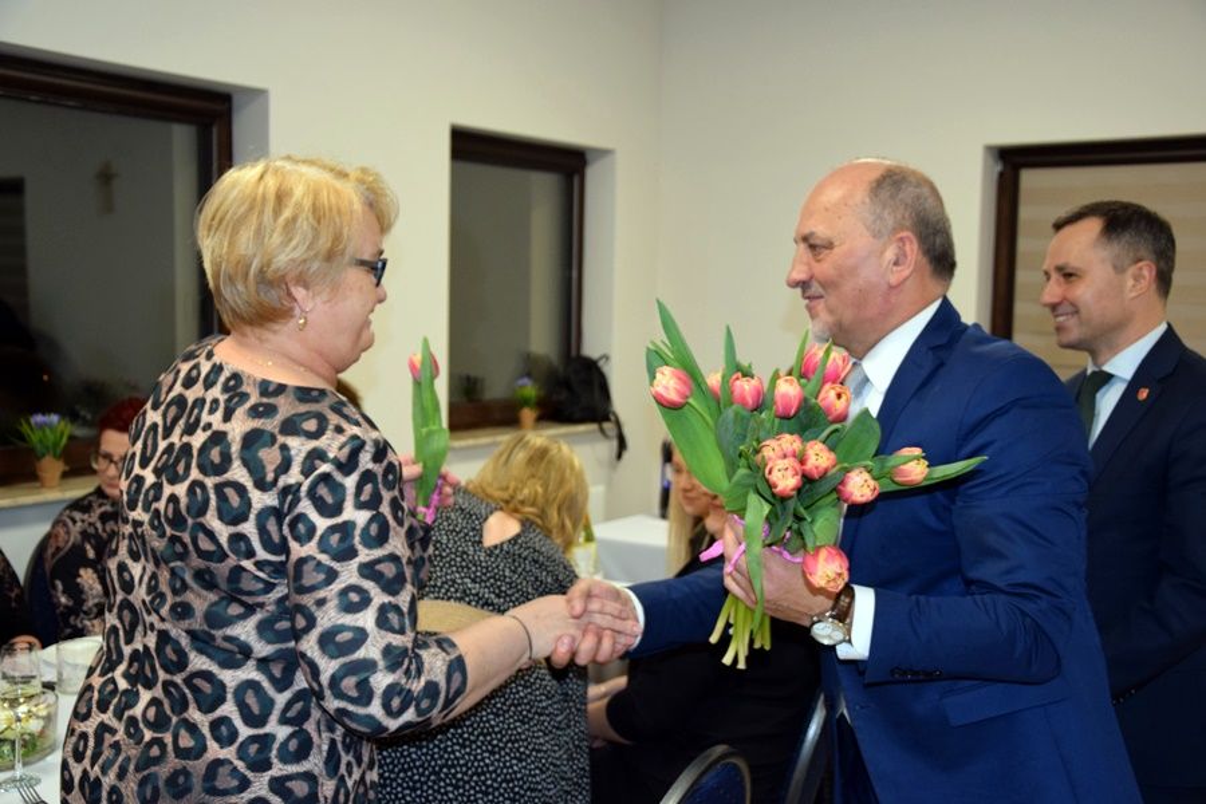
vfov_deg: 29.9
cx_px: 603
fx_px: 1507
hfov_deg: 43.6
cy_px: 402
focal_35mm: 45
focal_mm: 30
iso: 800
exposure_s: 1/80
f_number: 4.5
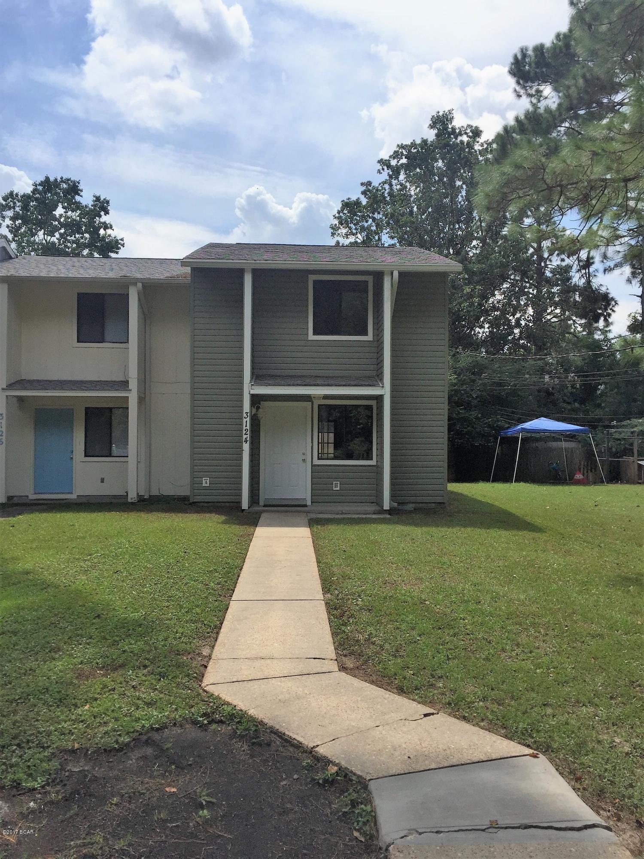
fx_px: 719
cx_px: 322
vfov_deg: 61.7
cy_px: 430
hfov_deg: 48.2
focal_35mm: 29
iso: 32
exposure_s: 1/3597
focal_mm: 4.15
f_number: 2.2
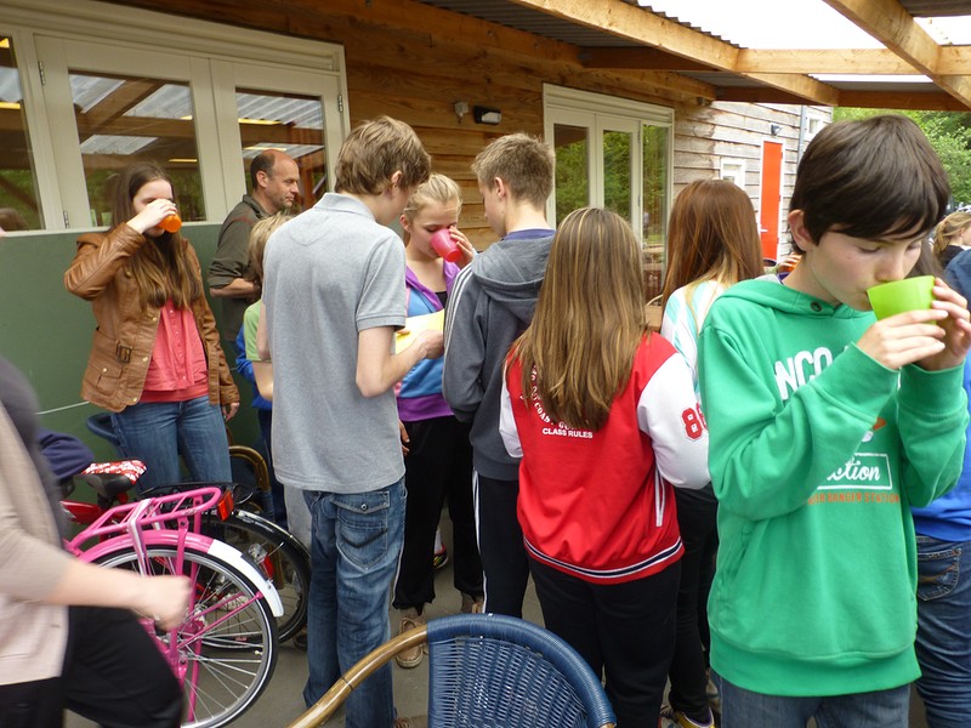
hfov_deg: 71.6
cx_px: 486
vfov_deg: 56.8
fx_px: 673
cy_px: 364
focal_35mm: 24
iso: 100
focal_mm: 4.3
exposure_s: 1/60
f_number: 3.3
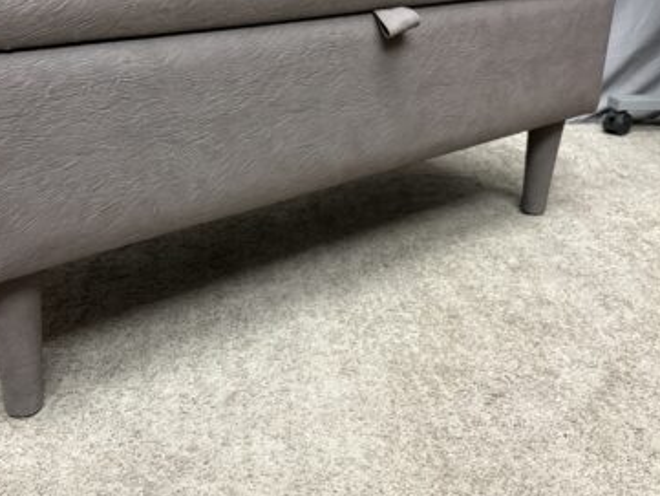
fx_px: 687
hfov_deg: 50.6
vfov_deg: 39.2
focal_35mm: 36
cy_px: 166
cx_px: 230
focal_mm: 5.96
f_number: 1.6
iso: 320
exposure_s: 1/60
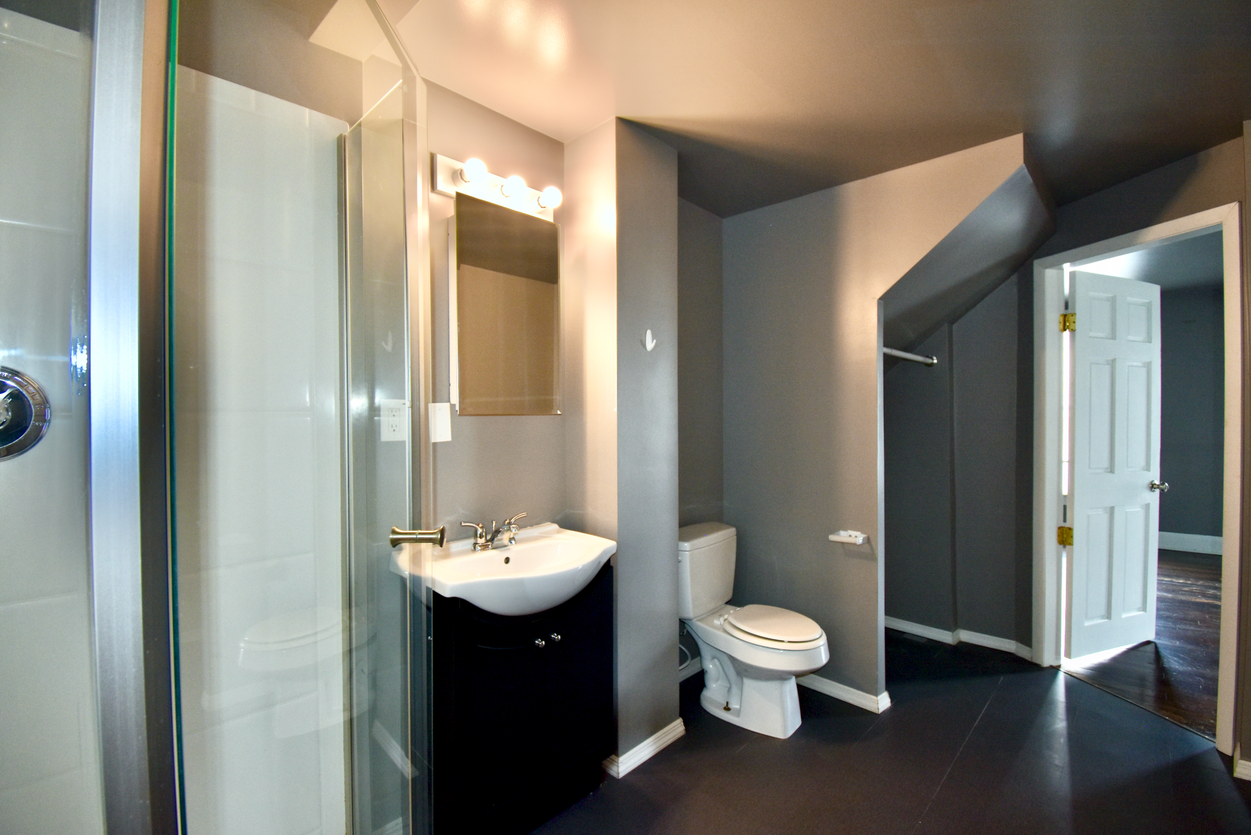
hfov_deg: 100.4
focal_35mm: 15
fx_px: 521
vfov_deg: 77.4
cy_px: 418
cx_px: 626
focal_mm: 10
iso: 400
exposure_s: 1/60
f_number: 4.5
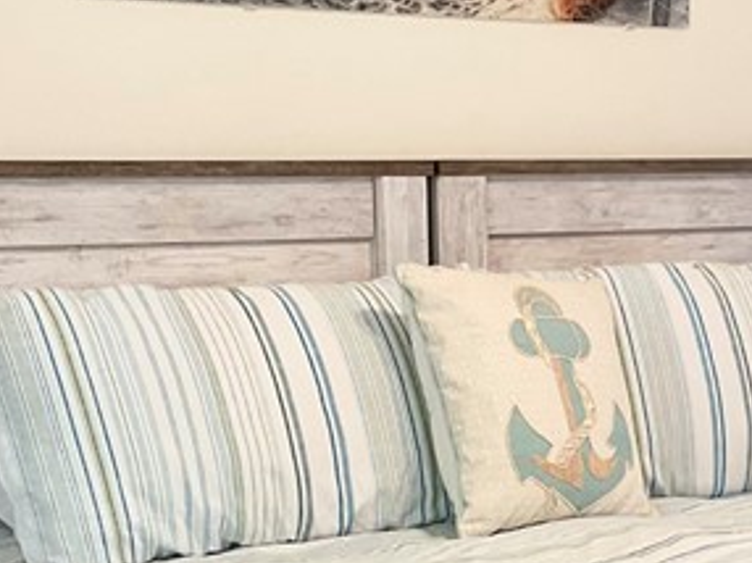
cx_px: 500
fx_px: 2257
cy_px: 618
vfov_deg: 13.9
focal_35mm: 104
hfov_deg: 18.9
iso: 64
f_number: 1.8
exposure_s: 1/60
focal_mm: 3
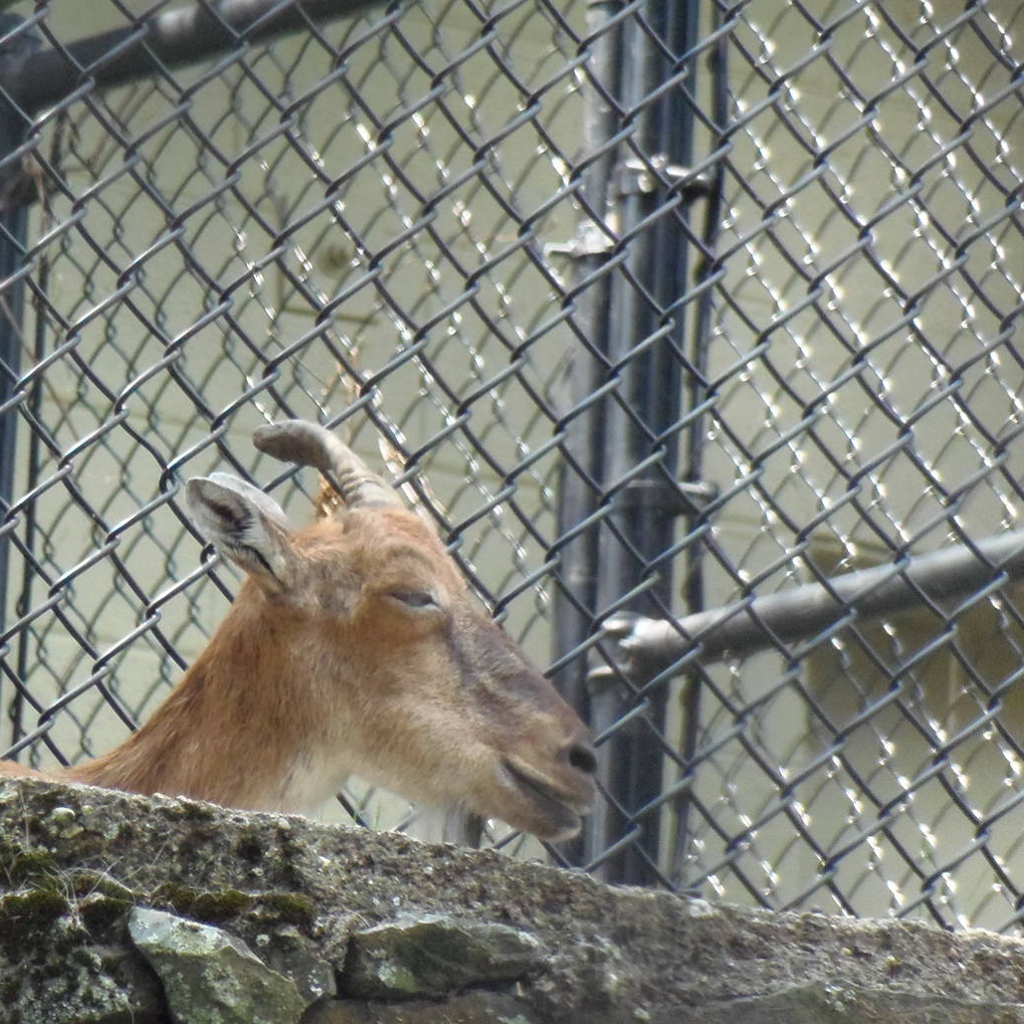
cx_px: 284
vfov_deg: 1.5
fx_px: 39726
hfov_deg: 1.5
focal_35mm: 1187
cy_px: 577
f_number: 5.7
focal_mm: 154.8
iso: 400
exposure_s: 1/200
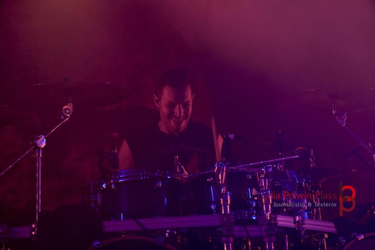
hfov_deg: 21.2
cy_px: 125
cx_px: 188
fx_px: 1000
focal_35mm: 96
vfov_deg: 14.3
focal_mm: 64
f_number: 5
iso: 1000
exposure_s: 1/100
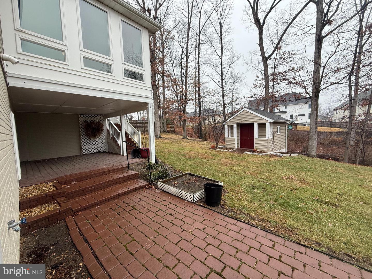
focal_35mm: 14
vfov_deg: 85.7
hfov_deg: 102.1
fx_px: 150
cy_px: 140
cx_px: 186
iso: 50
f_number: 2.2
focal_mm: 2.22
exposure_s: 1/118
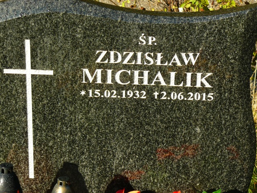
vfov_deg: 12.1
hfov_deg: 16.1
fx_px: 906
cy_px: 96
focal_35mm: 122
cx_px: 128
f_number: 4.5
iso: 100
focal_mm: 20.3
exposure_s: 1/250
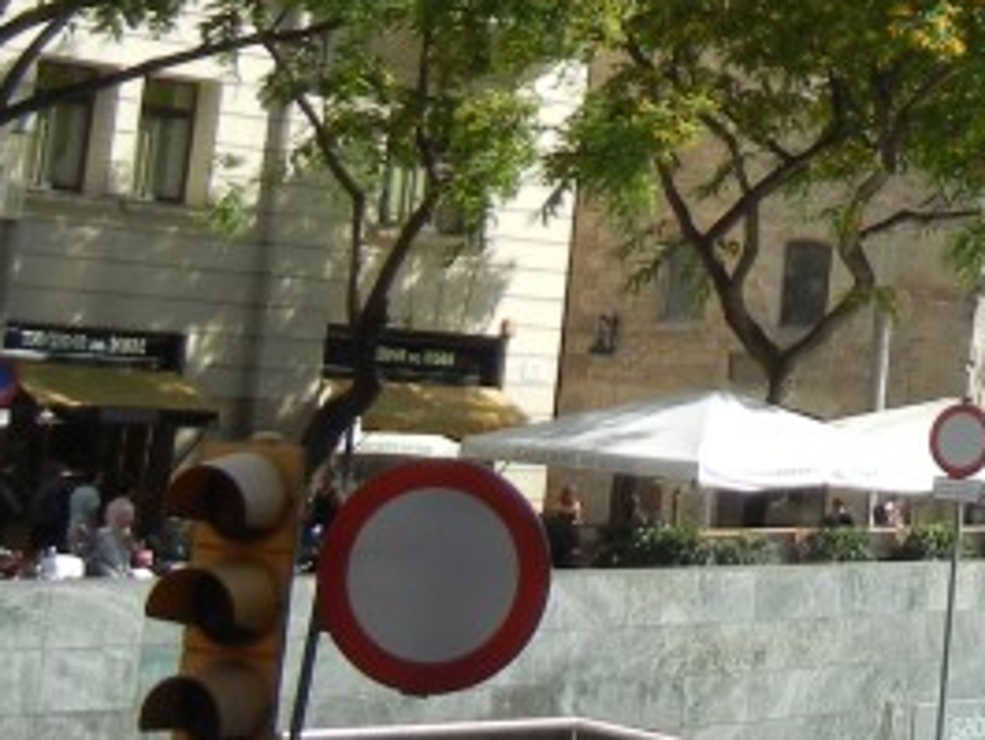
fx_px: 3302
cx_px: 1305
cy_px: -305
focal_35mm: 116
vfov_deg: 12.3
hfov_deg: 16.0
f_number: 3.5
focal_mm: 5.4
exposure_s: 1/922
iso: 160
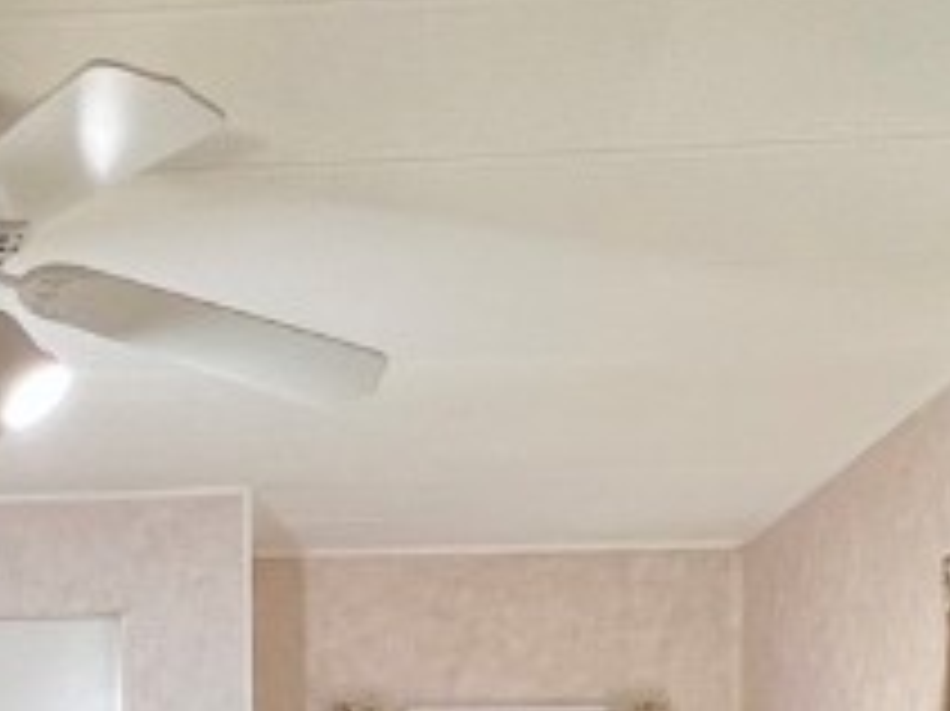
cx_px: 95
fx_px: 1728
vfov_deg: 20.7
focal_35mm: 63
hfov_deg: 29.5
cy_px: 976
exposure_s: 1/60
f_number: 1.8
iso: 250
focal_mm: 1.57
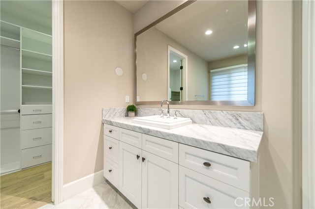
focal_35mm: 14
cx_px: 158
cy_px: 104
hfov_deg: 104.3
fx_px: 122
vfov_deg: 81.1
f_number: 2.8
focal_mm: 14
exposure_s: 1/125
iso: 720
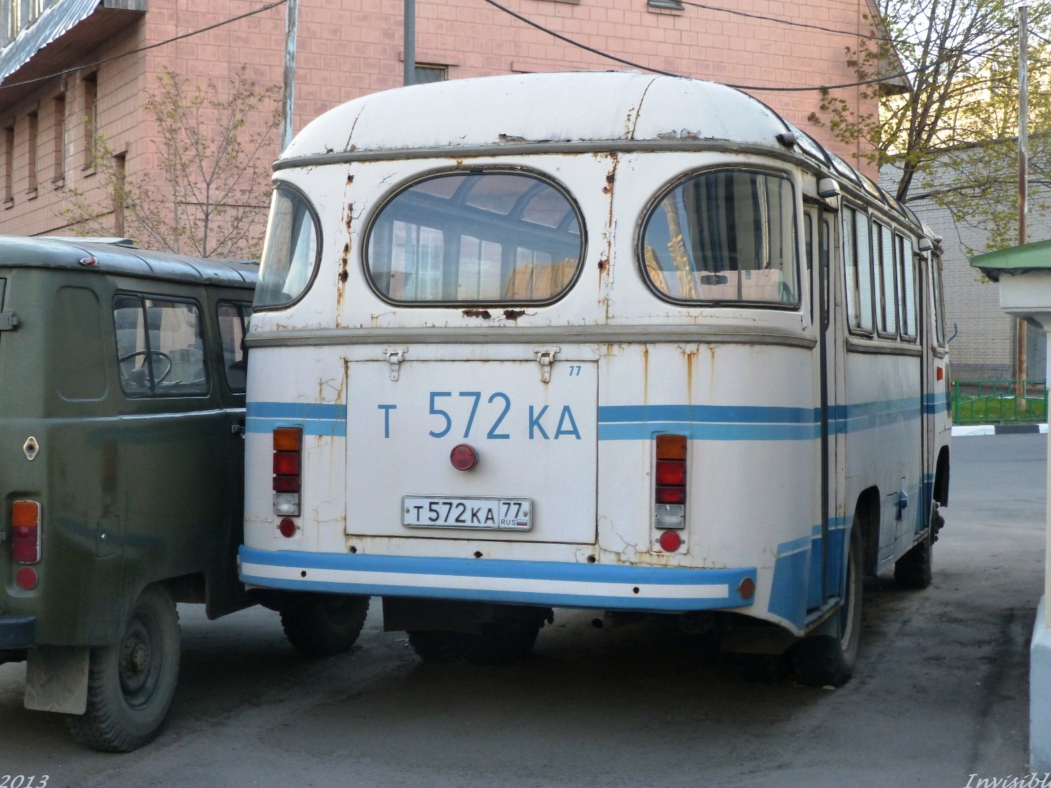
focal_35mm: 55
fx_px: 1670
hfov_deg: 34.9
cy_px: 389
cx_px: 530
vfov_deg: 26.6
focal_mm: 9.7
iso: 320
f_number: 4.6
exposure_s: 1/60
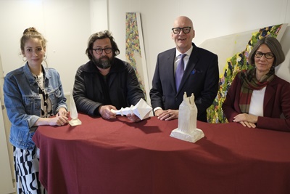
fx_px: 290
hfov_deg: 53.1
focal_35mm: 36
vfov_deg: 36.9
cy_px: 97
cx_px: 145
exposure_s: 1/42
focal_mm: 24
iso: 2500
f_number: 4
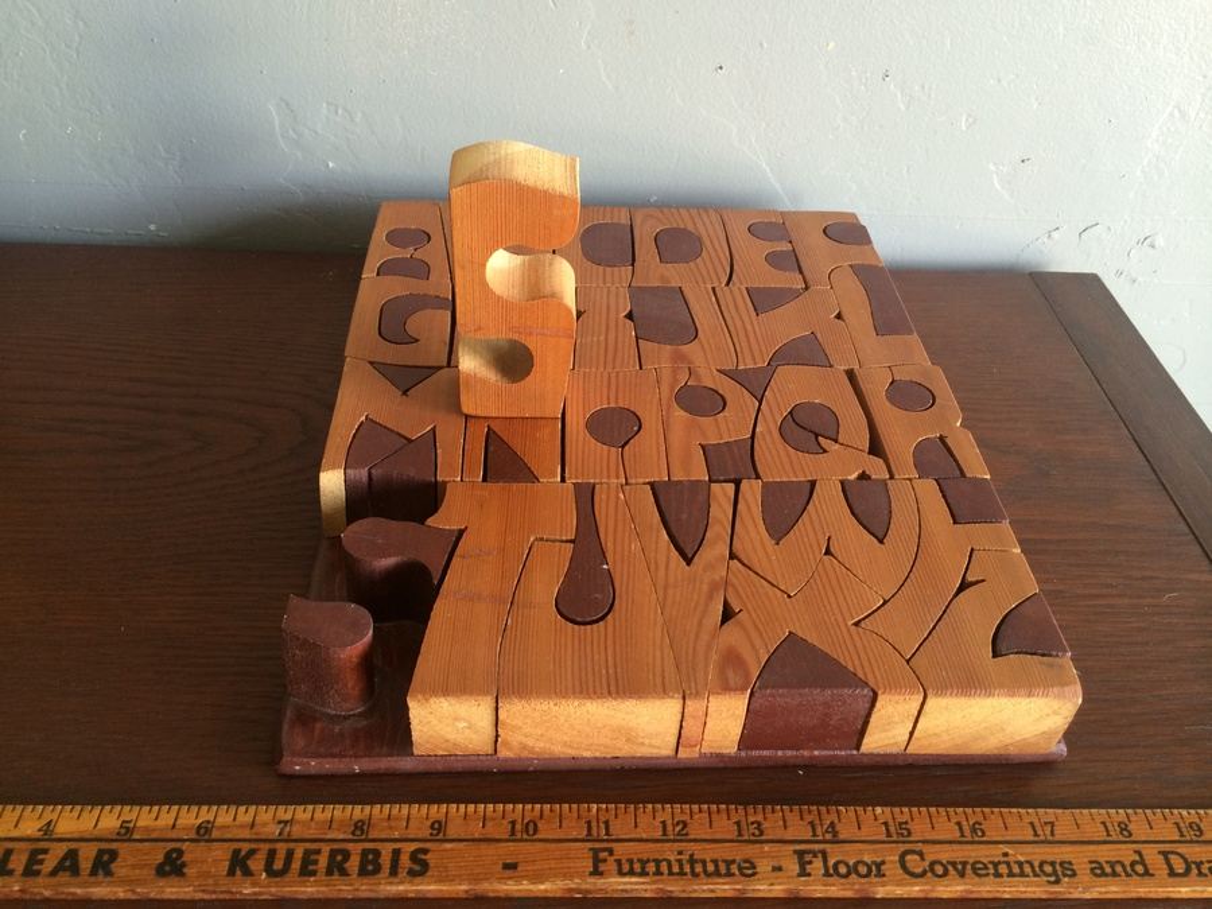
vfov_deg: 46.8
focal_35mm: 30
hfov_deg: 60.0
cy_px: 454
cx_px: 606
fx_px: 1050
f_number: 2.2
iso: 80
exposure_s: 1/30
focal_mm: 4.12
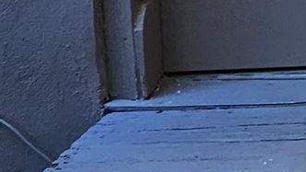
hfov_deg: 15.9
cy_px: -214
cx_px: 648
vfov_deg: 10.8
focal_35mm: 98
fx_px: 795
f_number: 2.2
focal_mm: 2.2
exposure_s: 1/359
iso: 250
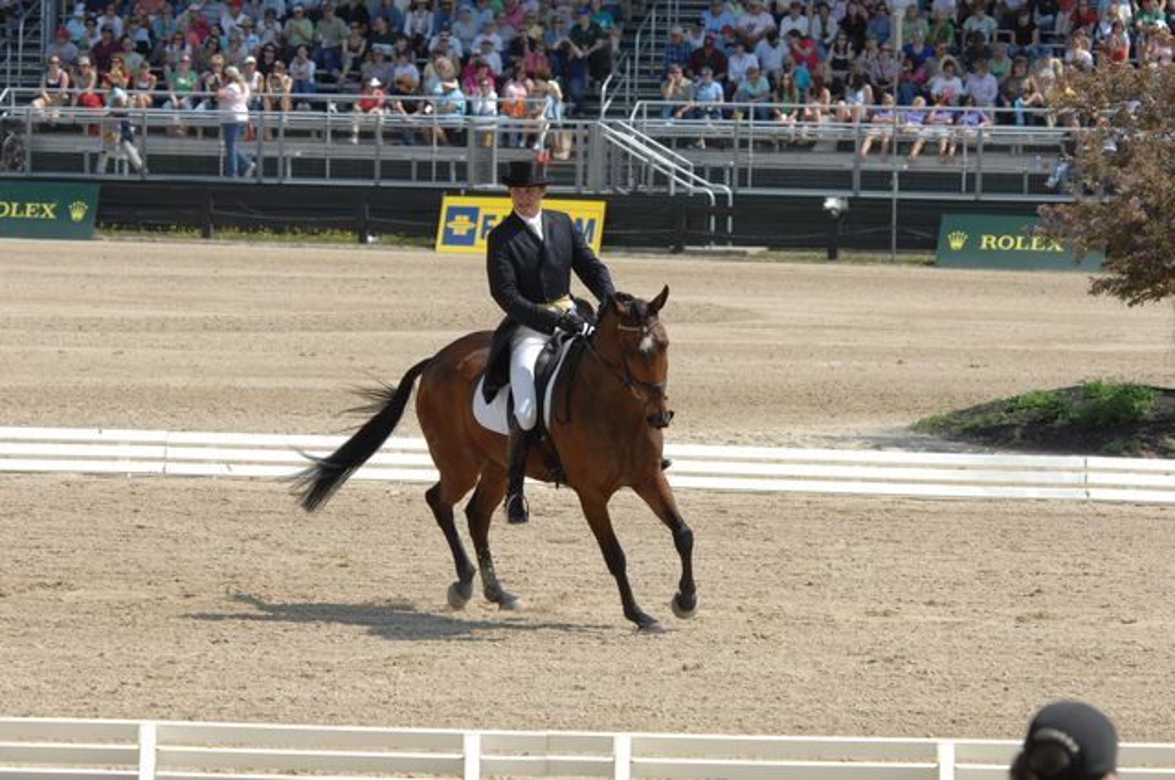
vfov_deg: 6.3
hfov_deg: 9.5
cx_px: 588
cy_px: 390
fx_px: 7090
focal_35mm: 218
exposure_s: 1/500
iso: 200
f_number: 8.5
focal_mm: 145
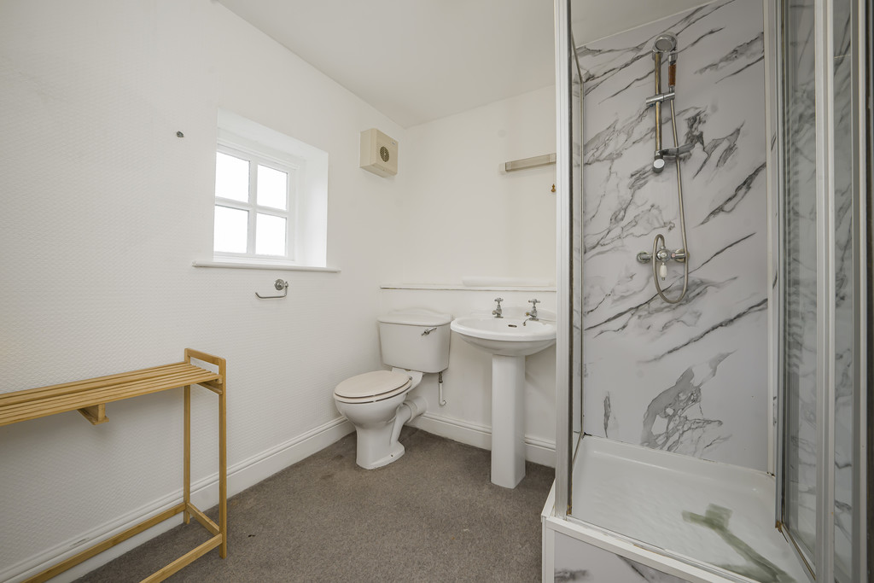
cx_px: 437
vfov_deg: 90.0
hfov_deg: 112.6
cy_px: 292
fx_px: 291
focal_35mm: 12
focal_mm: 12
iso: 320
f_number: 9
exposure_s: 1/8
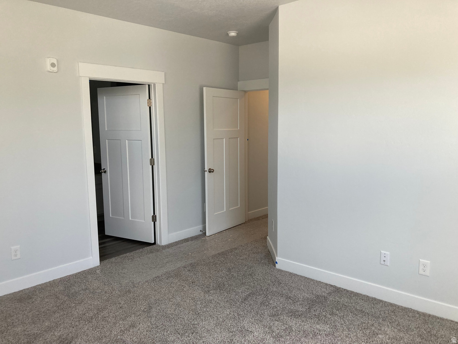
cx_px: 229
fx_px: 370
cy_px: 172
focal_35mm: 28
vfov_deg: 49.7
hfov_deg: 63.4
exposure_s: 1/120
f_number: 1.8
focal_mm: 3.99
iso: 50
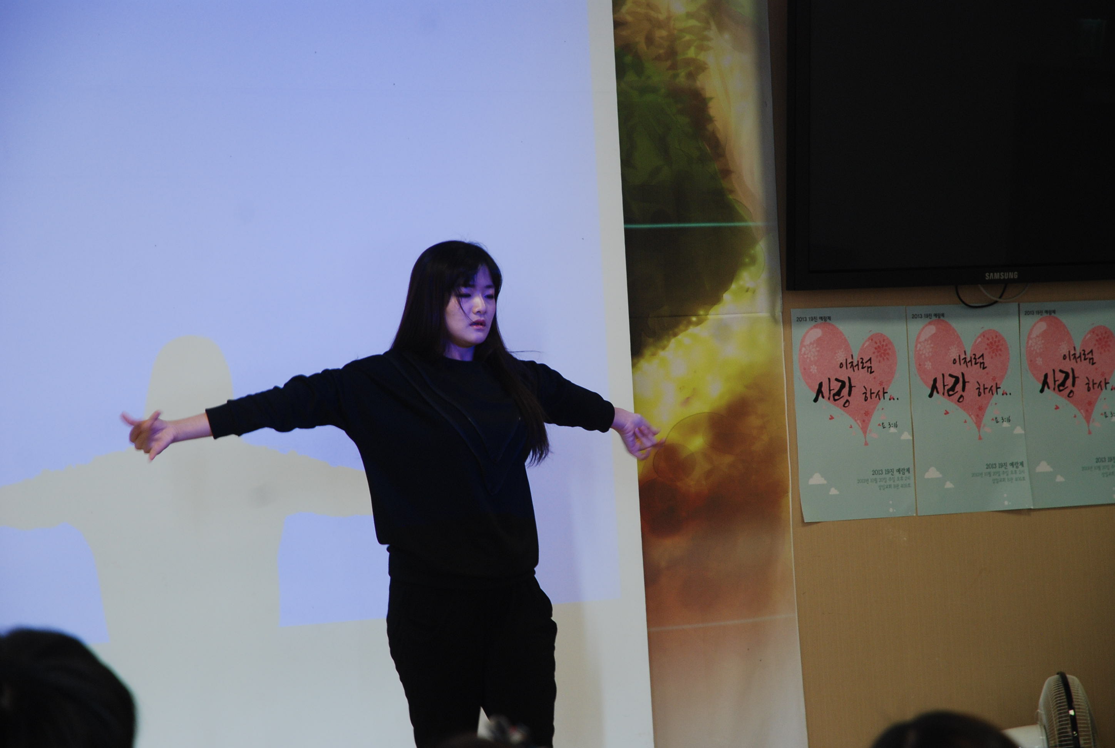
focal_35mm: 128
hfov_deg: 16.0
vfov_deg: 10.8
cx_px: 558
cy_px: 374
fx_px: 3957
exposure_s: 1/20
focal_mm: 85
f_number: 5.6
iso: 400
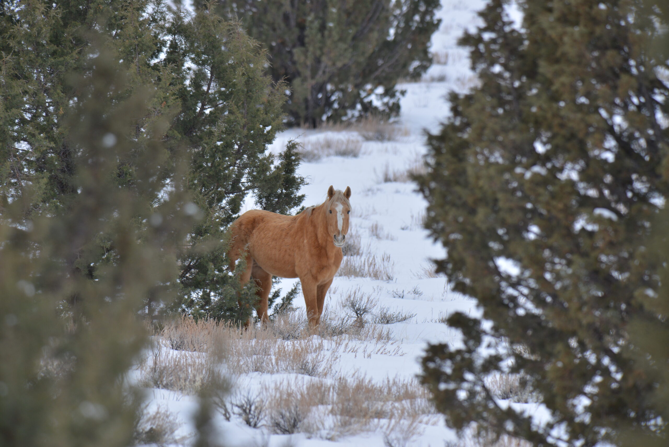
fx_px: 11154
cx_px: 334
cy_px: 224
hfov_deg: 3.4
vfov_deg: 2.3
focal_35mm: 600
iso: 400
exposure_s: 1/500
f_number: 8
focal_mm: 600
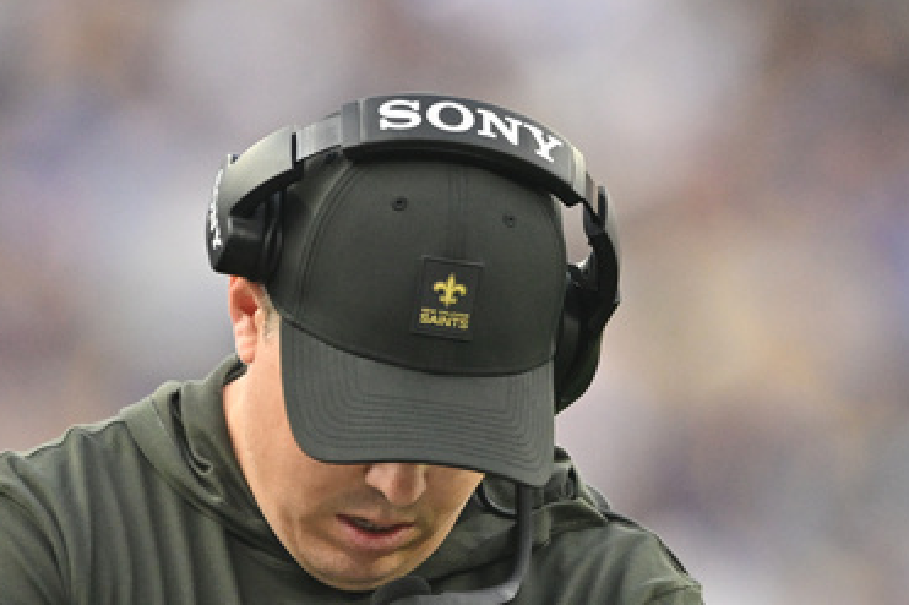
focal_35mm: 1655
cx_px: 375
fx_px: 41768
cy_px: 637
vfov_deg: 0.8
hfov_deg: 1.2
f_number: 2.8
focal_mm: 400
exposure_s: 1/1600
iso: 1000
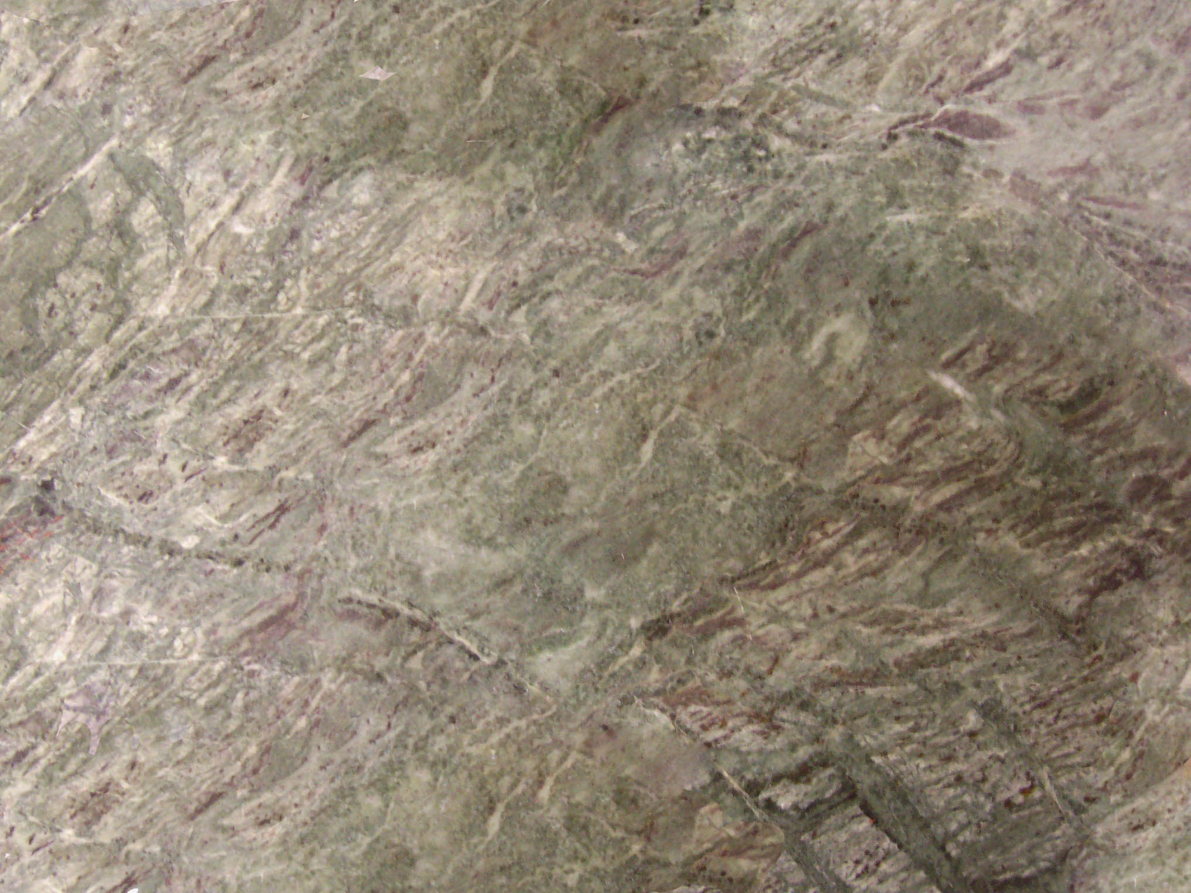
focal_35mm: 37
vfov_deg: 38.7
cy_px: 446
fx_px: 1273
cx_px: 596
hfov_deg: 50.1
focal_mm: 5.6
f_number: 2.8
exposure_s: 1/15
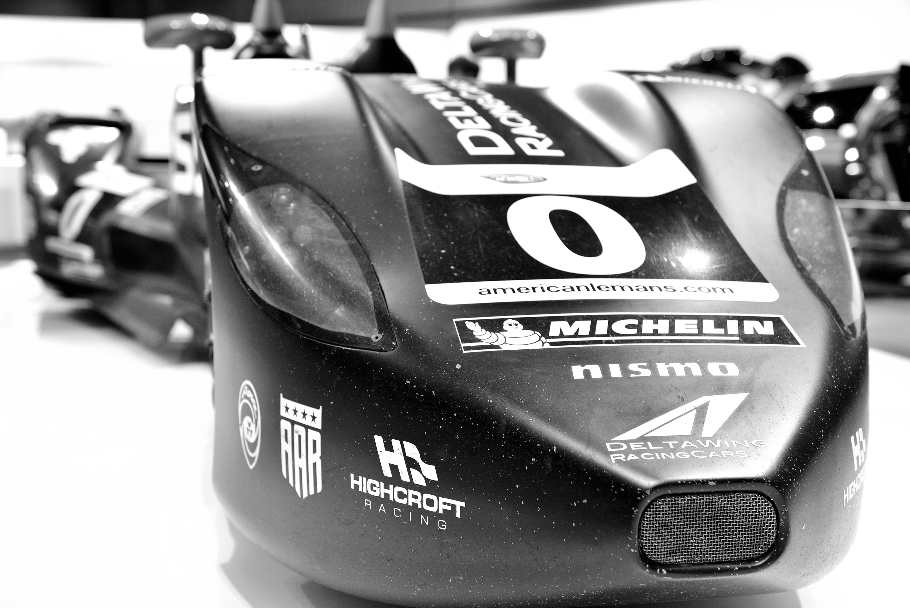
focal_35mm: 45
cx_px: 455
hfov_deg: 43.6
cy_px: 304
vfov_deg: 29.9
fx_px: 1138
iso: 500
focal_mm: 45
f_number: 4
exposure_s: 1/400
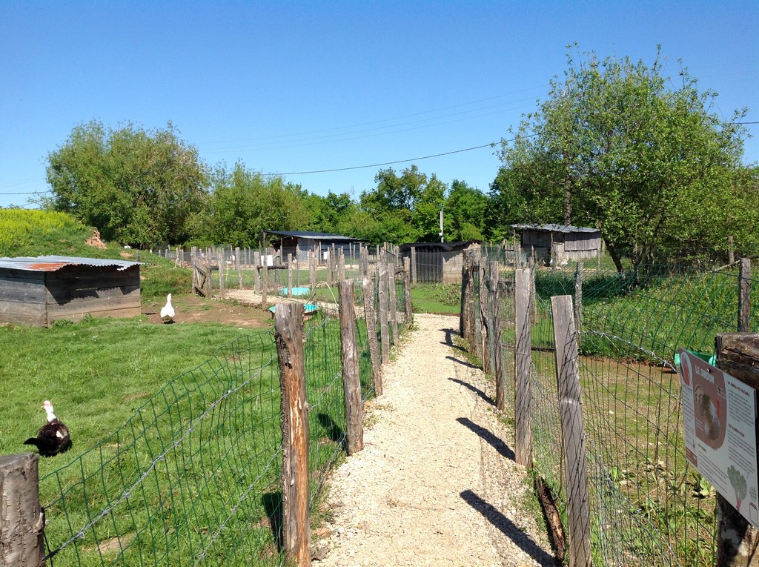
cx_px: 380
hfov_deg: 52.7
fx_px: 766
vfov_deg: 40.6
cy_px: 284
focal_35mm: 35
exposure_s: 1/1779
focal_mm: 4.28
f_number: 2.4
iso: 50
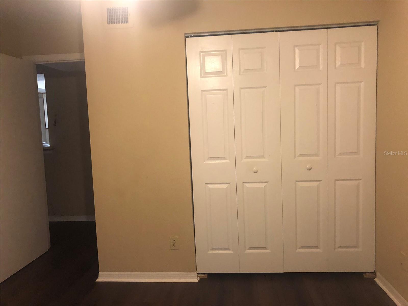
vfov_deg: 49.7
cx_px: 204
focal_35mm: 28
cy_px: 153
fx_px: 330
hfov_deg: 63.4
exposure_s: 1/15
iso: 100
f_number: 1.8
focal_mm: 3.99
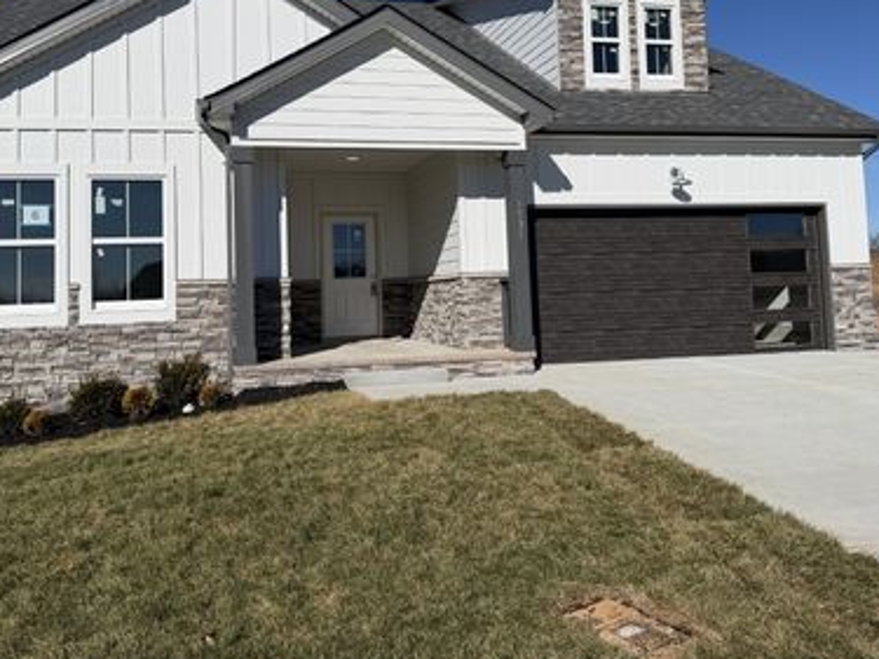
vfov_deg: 43.6
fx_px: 812
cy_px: 231
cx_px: 413
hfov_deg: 56.8
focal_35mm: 32
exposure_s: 1/11905
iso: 80
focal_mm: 6.76
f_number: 1.78
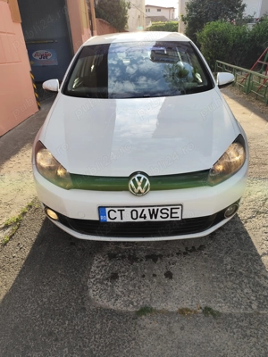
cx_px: 134
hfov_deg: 58.9
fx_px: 237
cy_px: 178
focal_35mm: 23
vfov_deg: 73.9
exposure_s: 1/370
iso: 50
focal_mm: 6.19
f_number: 1.65
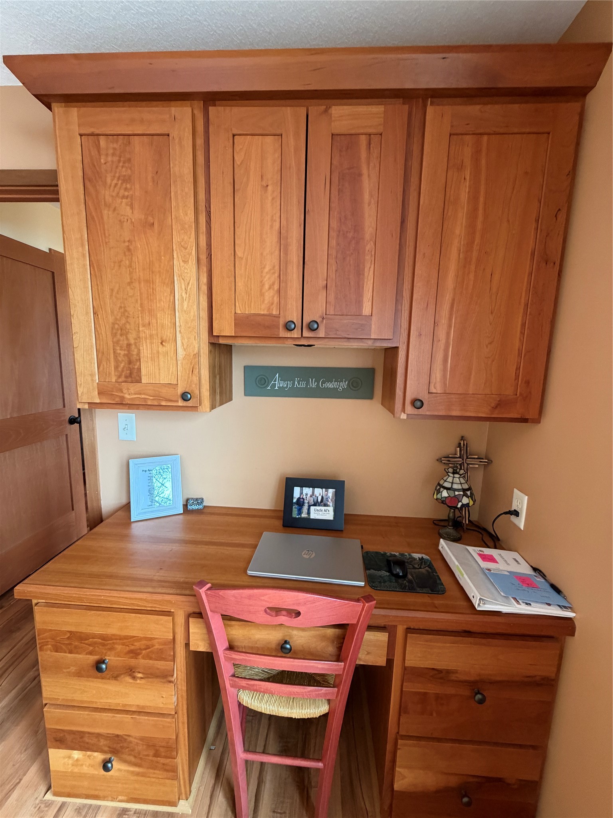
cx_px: 306
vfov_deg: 102.1
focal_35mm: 14
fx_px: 331
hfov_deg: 85.7
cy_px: 409
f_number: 2.2
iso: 320
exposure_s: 1/60
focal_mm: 2.22
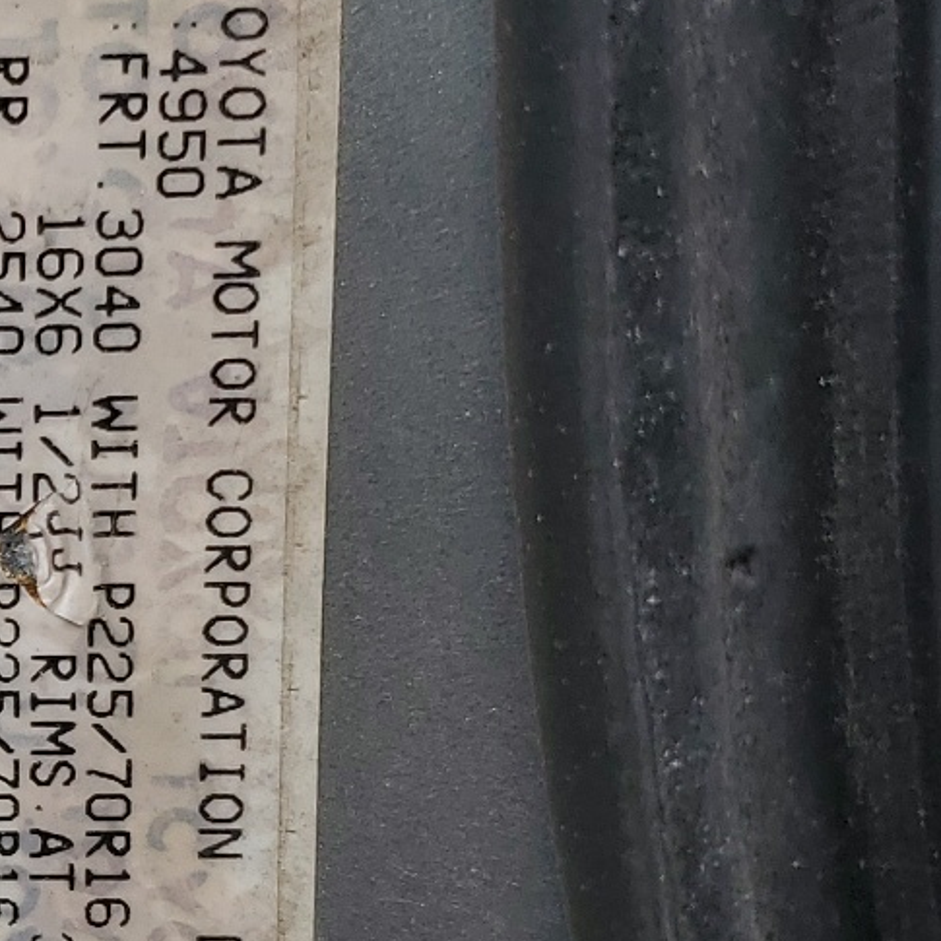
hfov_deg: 15.7
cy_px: 597
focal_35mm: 101
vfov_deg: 17.2
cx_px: -532
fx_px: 3106
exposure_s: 1/714
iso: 50
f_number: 1.5
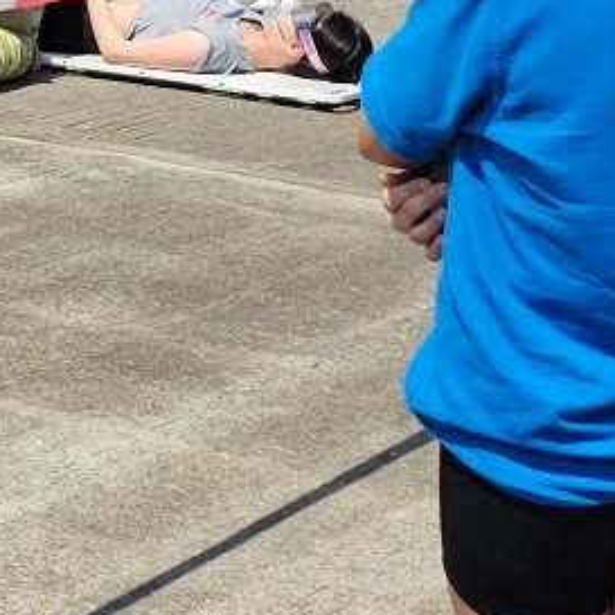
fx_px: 2995
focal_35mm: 149
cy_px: 14
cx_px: -964
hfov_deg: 10.0
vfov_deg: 11.6
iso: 10
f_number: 1.7
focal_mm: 6.3
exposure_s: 1/560
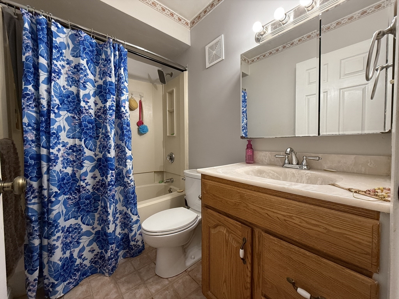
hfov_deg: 102.1
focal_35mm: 14
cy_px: 150
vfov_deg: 85.7
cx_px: 200
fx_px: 161
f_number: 2.2
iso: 320
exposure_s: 1/60
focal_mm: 2.22
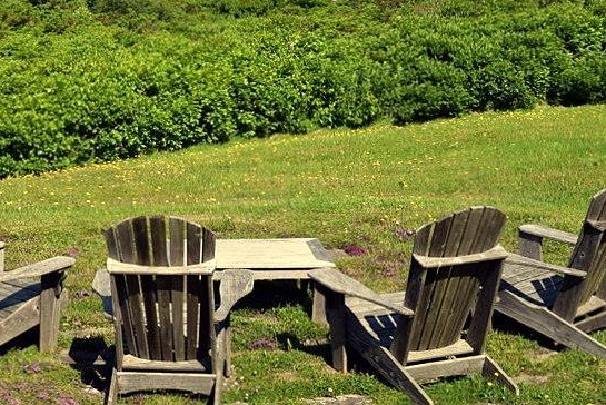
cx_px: 68
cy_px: 13
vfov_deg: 15.1
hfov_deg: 22.3
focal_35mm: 89
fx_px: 1501
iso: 200
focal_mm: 27
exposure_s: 1/400
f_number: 10
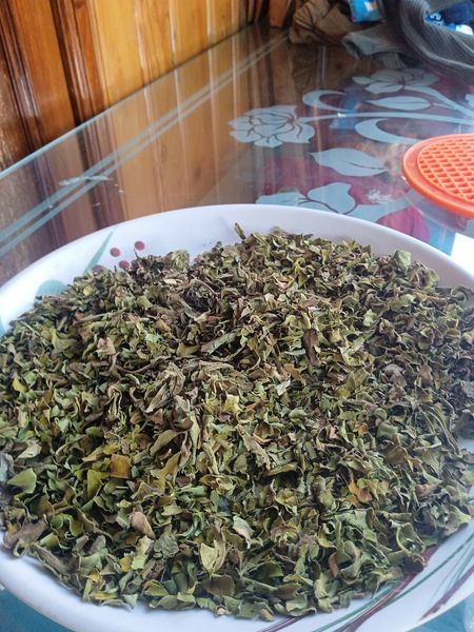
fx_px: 511
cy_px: 316
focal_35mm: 28
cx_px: 237
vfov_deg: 63.4
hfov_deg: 49.7
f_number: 2.2
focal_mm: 3.43
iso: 199
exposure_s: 1/33.3
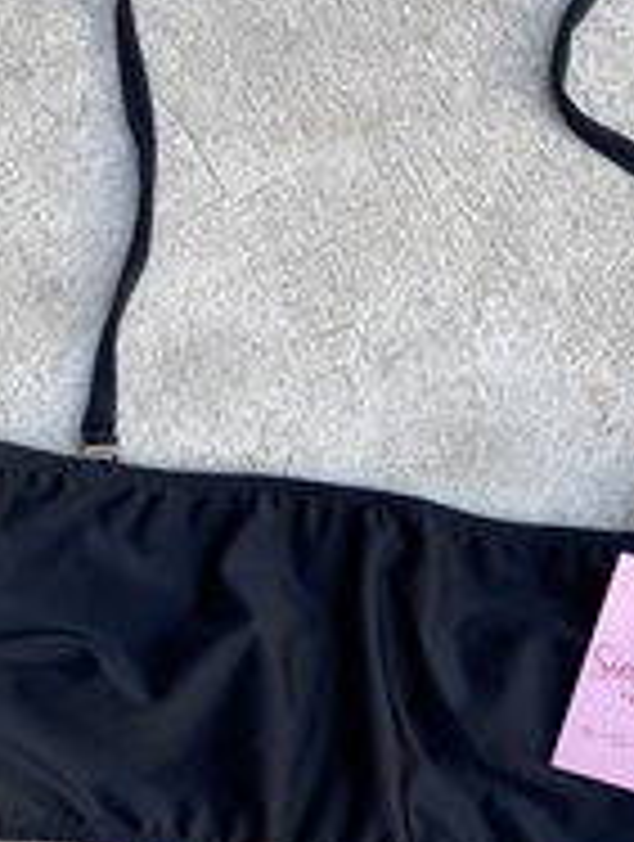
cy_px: 849
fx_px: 1801
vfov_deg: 25.0
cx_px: 310
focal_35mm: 74
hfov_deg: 20.0
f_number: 1.8
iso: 50
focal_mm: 4.25
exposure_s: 1/121
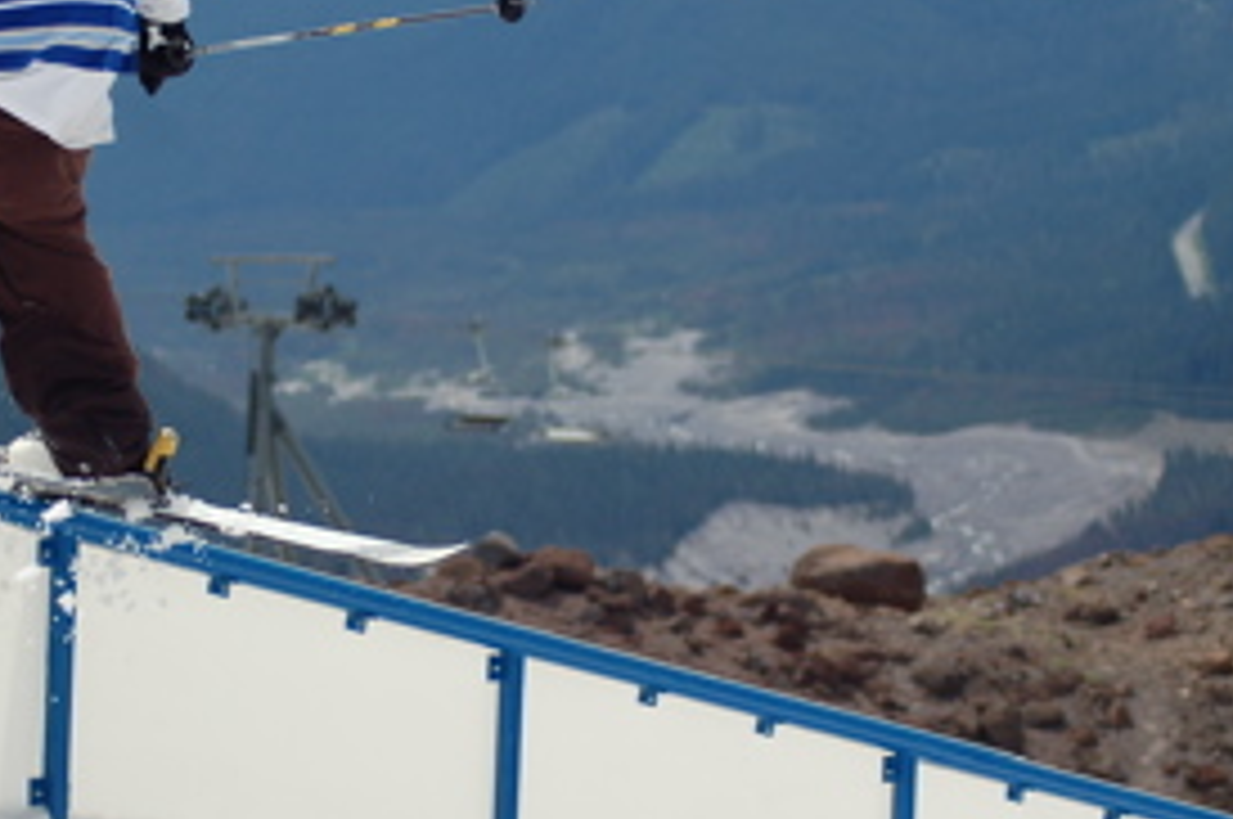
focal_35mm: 182
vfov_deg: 7.5
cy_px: 317
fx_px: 6226
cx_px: 371
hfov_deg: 11.3
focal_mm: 70
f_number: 5
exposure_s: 1/1250
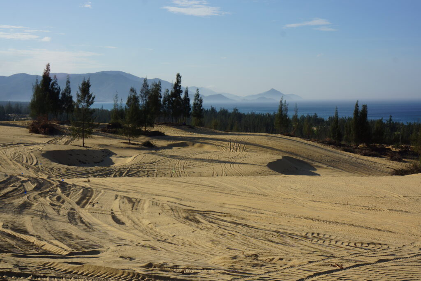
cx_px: 210
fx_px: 702
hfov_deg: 33.4
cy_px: 140
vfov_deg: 22.7
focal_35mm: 60
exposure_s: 1/200
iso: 100
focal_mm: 40
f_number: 13
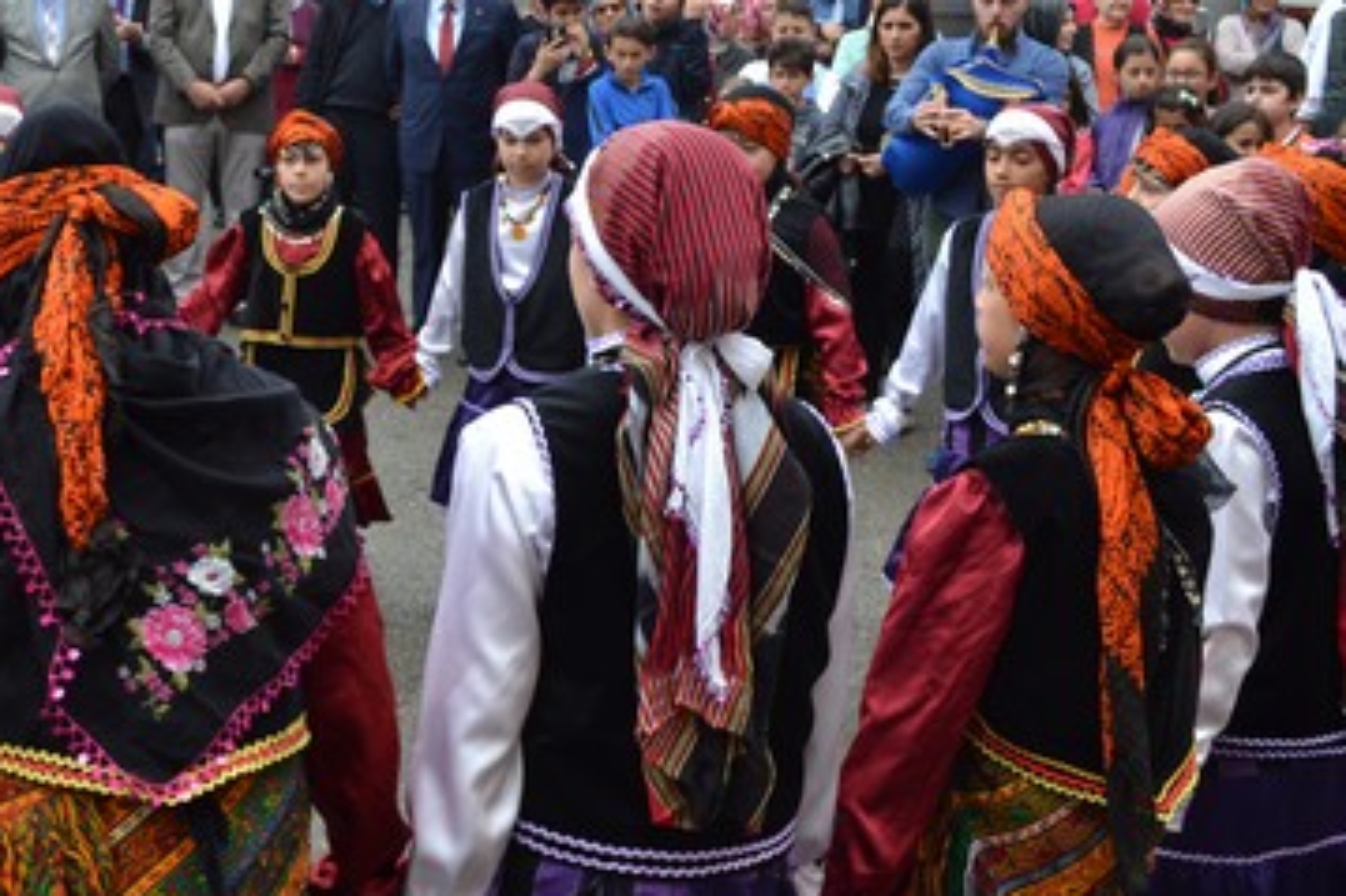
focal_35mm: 56
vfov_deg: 24.1
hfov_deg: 34.5
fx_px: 2093
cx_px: 262
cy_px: 366
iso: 140
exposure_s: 1/125
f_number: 5.6
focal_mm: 20
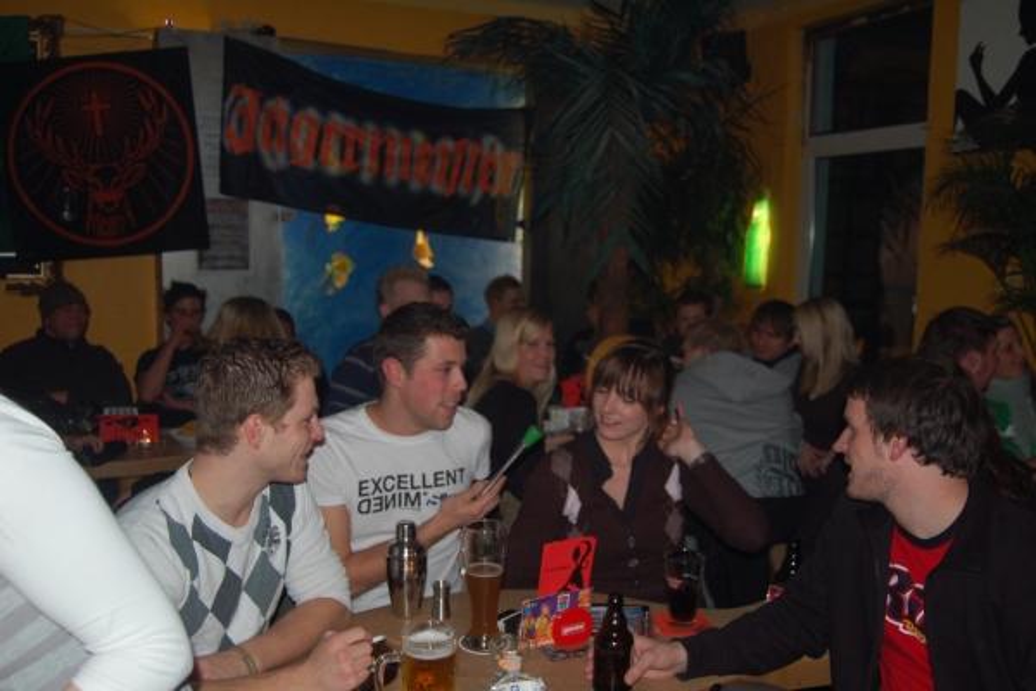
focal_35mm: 33
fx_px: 950
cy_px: 346
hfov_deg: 57.2
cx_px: 518
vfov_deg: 40.0
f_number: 3.8
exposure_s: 1/60
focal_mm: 22
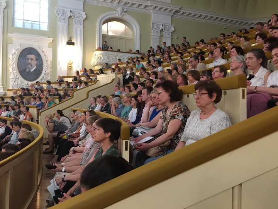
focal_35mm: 29
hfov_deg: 61.7
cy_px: 104
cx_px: 139
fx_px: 233
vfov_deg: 48.2
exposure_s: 1/15
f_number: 2.2
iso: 125
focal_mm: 4.15
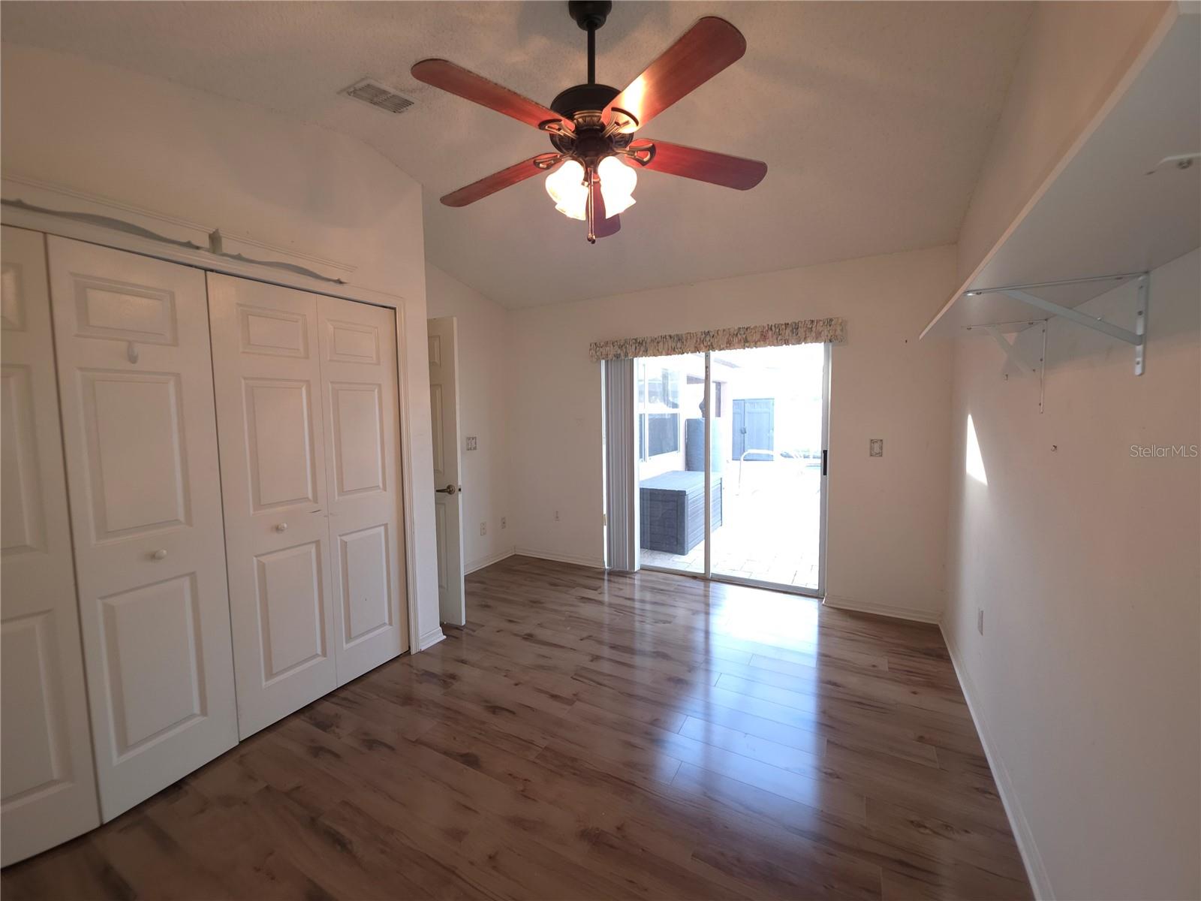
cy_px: 450
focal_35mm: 13
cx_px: 600
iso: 50
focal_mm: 2.2
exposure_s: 1/10
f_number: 1.9
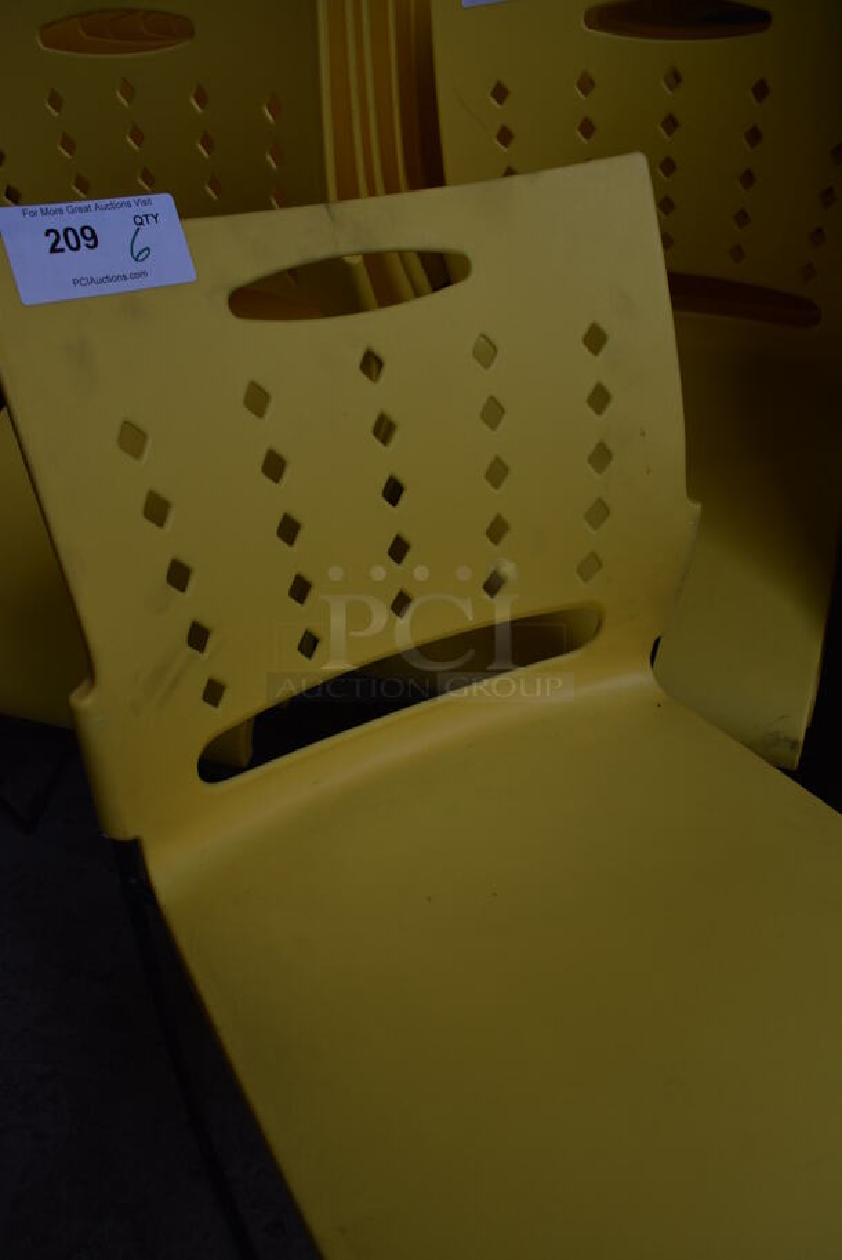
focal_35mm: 27
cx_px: 421
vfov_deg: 67.3
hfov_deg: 48.0
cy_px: 630
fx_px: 946
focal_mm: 18
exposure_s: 1/320
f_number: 7.1
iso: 200
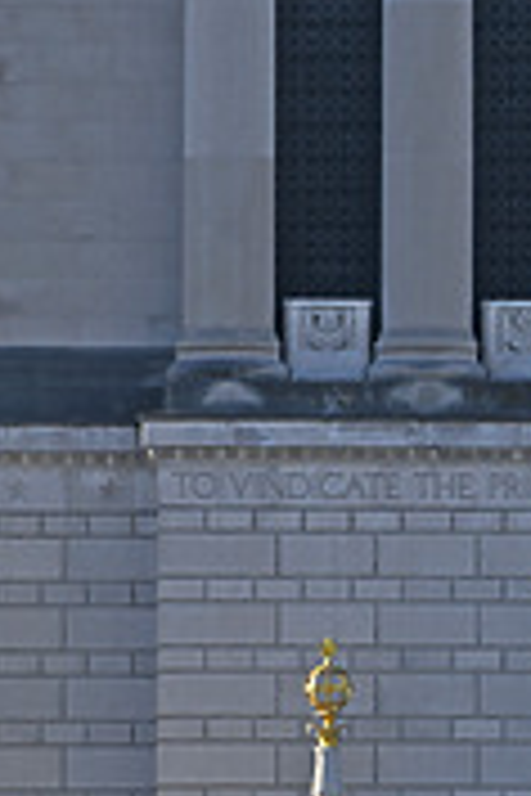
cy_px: 396
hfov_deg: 1.3
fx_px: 23561
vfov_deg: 1.9
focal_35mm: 1065
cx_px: 1120
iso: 100
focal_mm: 210
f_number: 8
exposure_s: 1/250
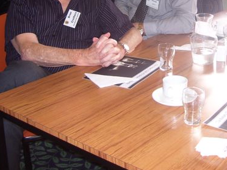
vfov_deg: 23.2
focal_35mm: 62
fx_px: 407
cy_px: 26
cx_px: 179
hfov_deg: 30.5
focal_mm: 6
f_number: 2.7
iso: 80
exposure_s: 1/60
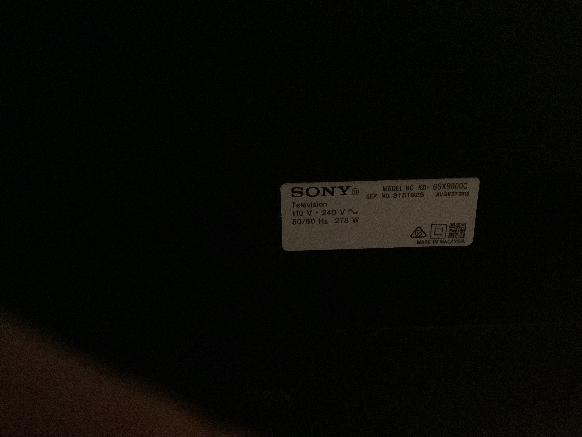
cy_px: 218
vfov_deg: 45.4
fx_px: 521
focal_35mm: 31
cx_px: 291
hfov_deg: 58.4
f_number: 2.4
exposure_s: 1/17
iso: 800
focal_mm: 3.3
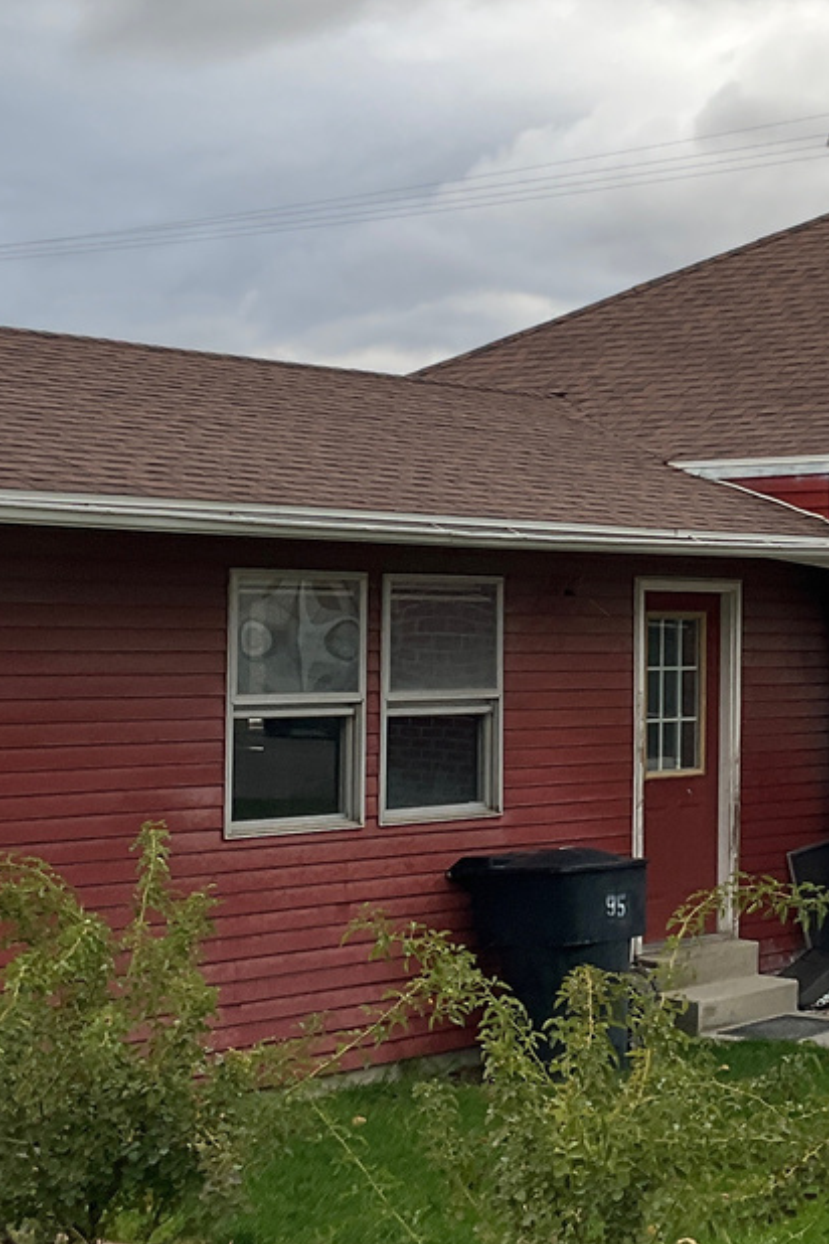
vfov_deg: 27.0
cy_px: 529
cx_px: 632
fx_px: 2590
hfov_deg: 18.1
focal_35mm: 75
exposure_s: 1/125
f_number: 1.8
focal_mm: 3
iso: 20
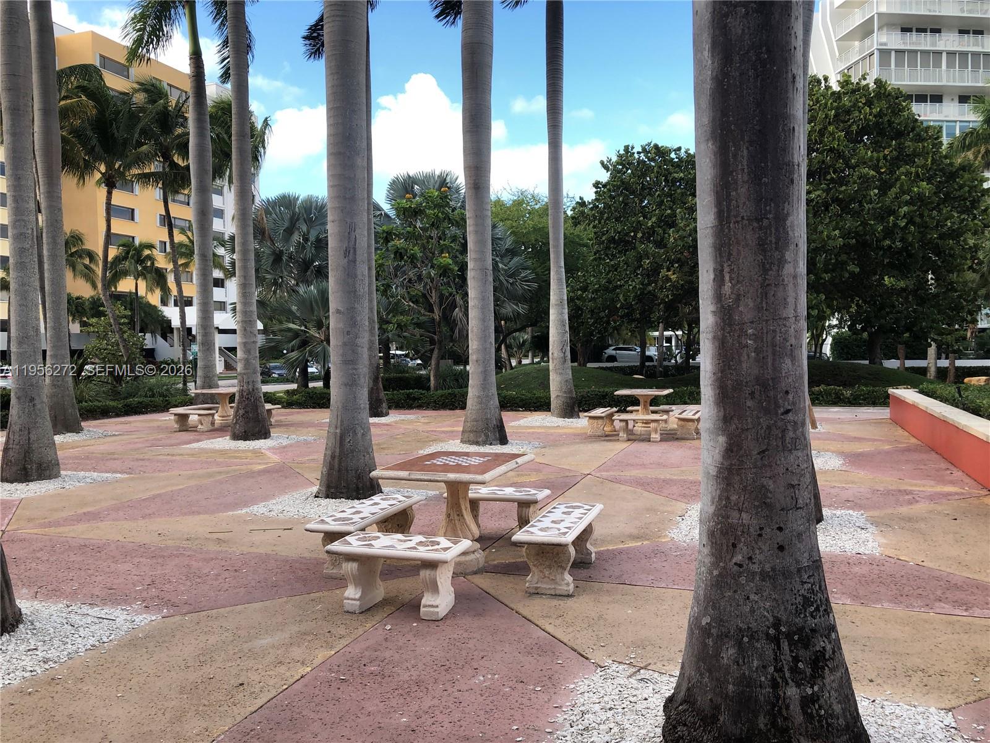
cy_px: 372
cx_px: 495
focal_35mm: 28
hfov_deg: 63.4
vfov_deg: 49.7
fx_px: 801
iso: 20
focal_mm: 3.99
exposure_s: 1/489
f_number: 1.8
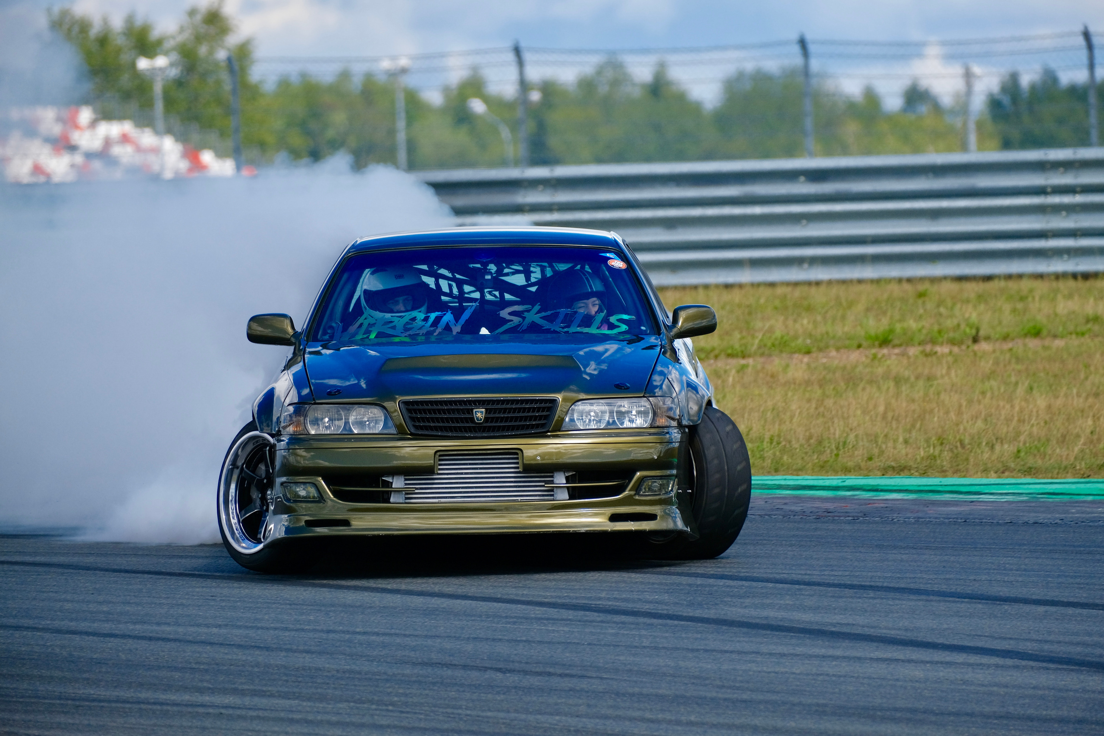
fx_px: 13800
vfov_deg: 3.1
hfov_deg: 4.6
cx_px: 552
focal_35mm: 450
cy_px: 368
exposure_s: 1/1400
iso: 320
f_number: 5.6
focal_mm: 300
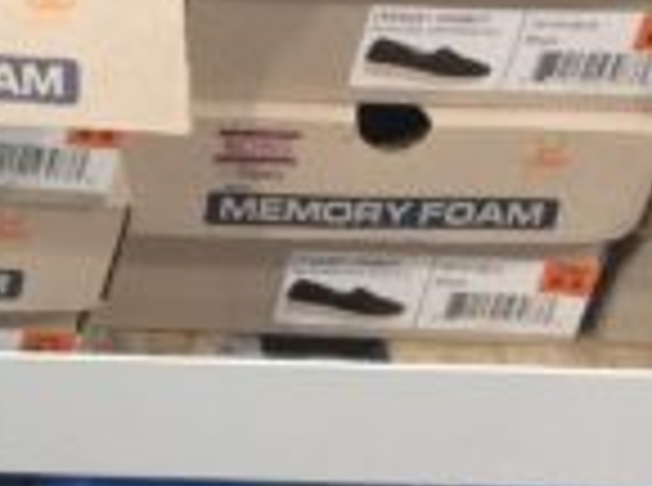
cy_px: -536
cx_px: -751
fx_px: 2893
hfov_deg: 11.3
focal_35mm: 154
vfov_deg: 9.0
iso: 80
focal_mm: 4.15
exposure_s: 1/30
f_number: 2.2
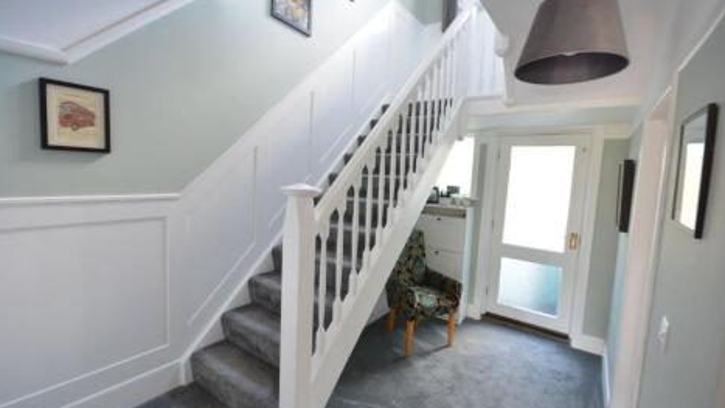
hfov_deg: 99.4
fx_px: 308
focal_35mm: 16
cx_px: 365
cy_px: 206
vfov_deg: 67.1
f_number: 8
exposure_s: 1/2.5
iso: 400
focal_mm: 10
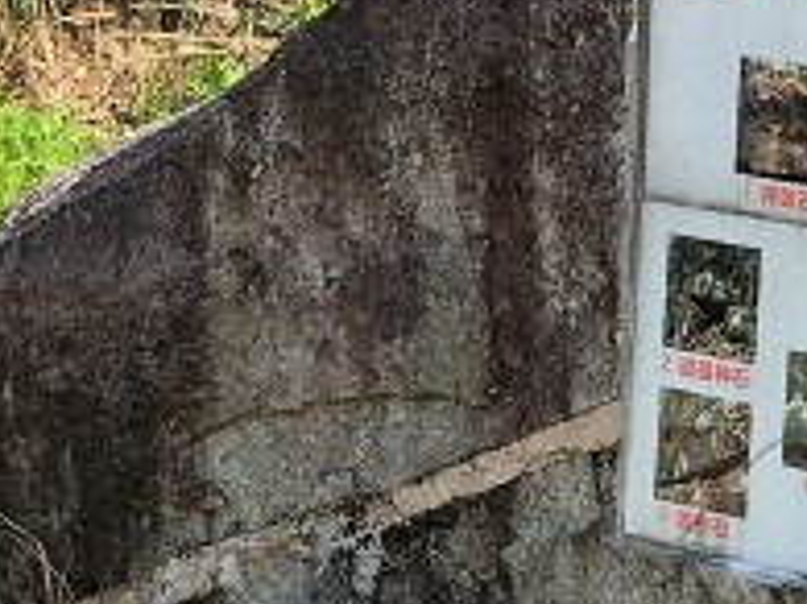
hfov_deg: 12.4
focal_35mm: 159
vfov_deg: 9.3
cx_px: 474
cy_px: 306
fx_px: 3704
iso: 25
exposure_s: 1/557
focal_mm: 4.15
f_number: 2.2
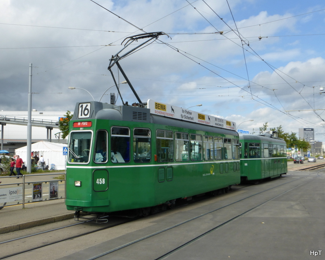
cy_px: 132
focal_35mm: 37
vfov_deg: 40.1
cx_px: 154
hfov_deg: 49.0
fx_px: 356
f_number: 3.7
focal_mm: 6.1
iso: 100
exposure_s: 1/800
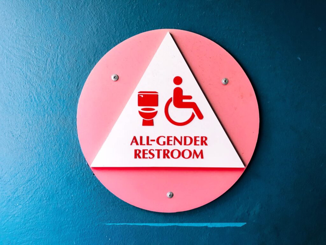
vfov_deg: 49.7
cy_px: 122
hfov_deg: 63.4
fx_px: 264
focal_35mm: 28
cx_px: 163
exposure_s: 1/60
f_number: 1.8
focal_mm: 3.99
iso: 32
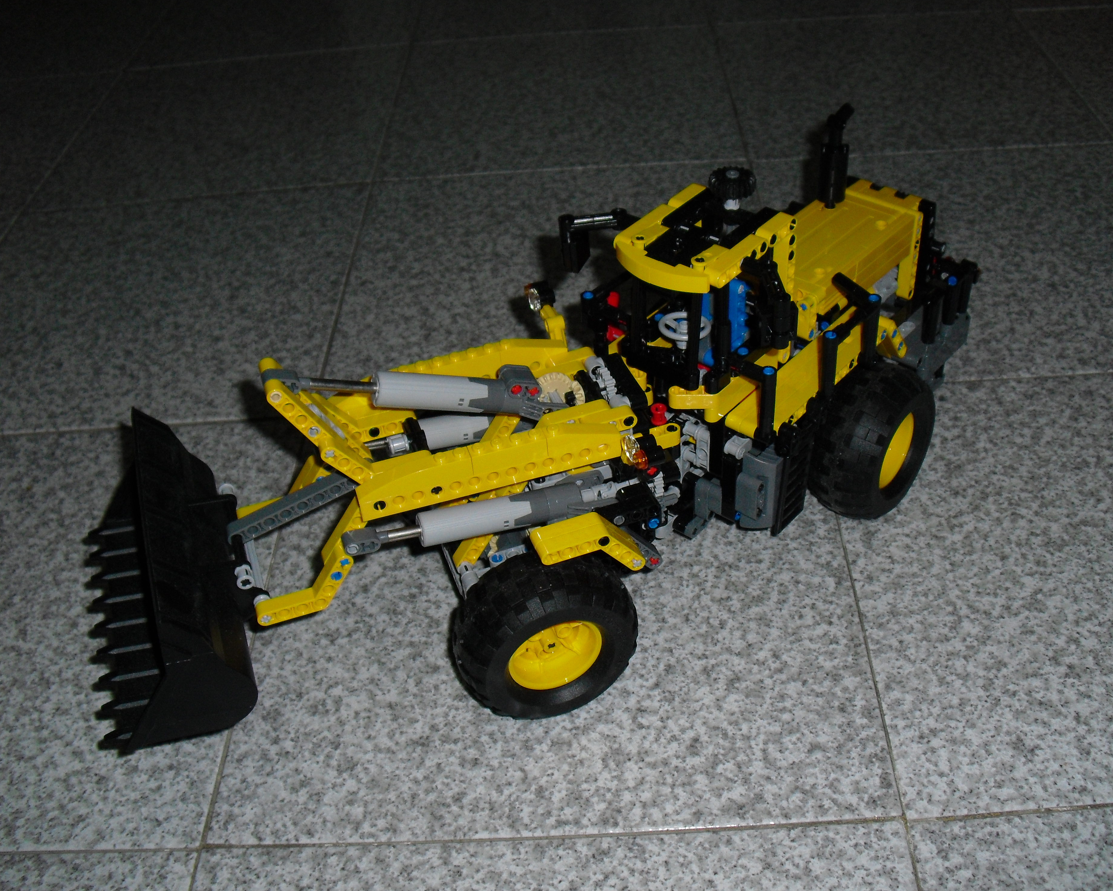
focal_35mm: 38
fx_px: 1252
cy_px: 445
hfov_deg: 47.9
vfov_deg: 39.2
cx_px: 589
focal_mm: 6.3
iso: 200
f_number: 3.1
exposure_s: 1/60
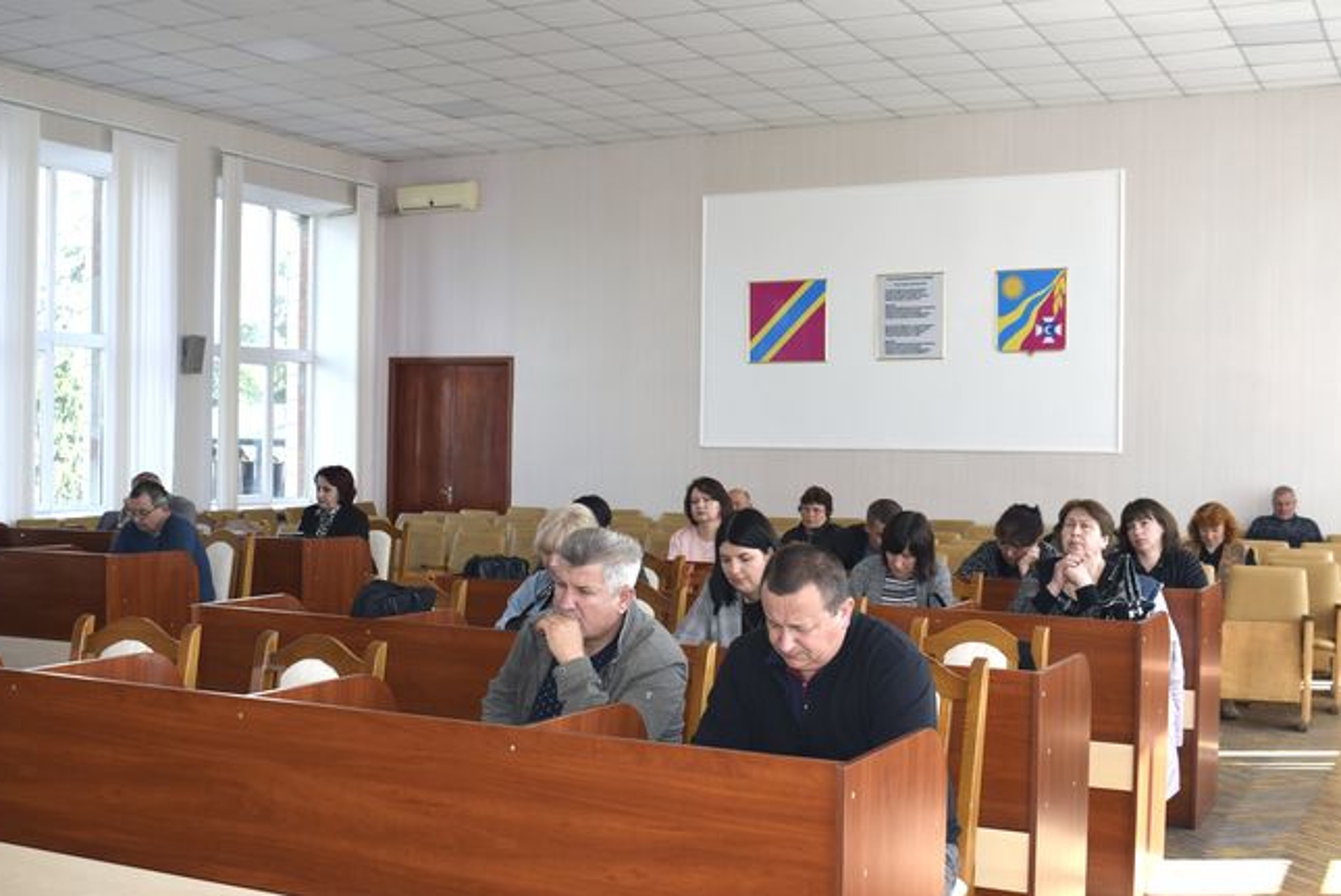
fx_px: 1624
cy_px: 454
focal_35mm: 44
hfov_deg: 44.9
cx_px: 651
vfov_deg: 30.8
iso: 180
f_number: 5.6
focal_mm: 25
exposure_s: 1/125
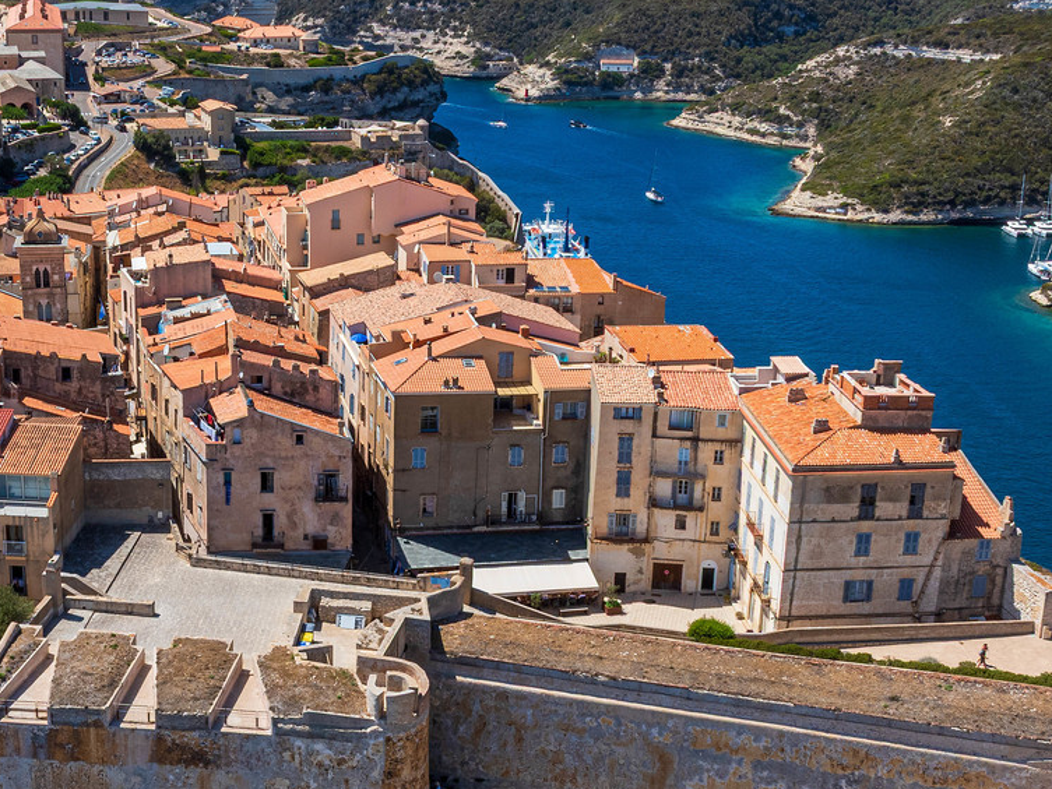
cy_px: 528
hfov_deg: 35.7
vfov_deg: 28.4
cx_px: 148
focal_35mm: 51
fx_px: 1550
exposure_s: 1/160
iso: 100
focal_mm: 12.3
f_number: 11
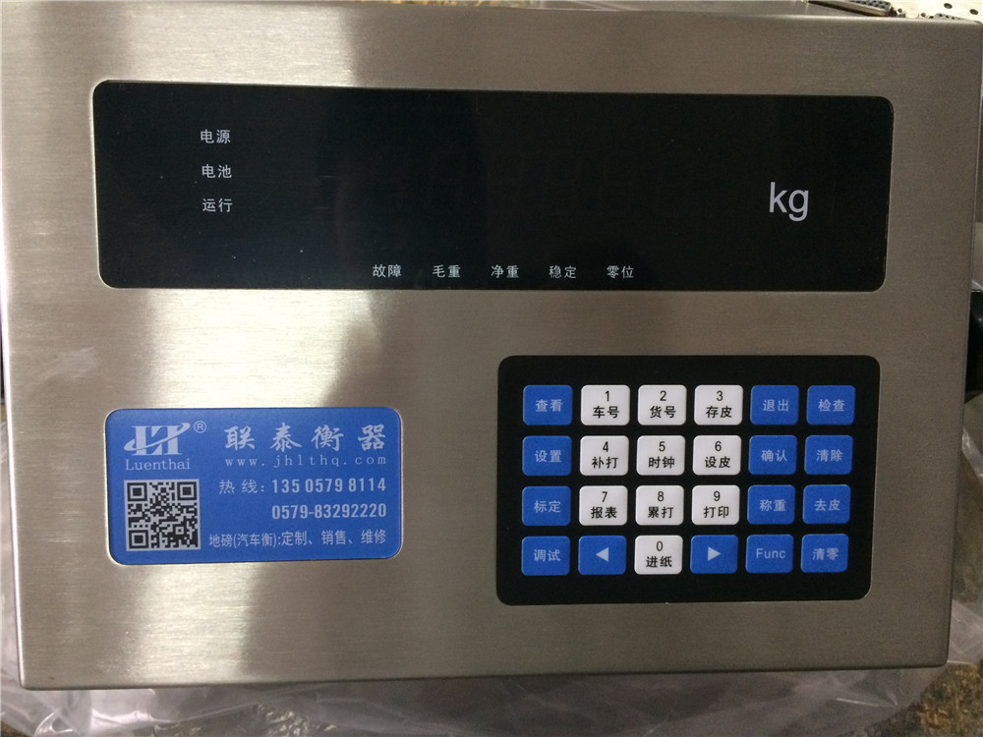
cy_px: 368
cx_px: 492
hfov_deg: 61.7
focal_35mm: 29
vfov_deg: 48.2
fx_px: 824
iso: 320
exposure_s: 1/33
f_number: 2.2
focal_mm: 4.15
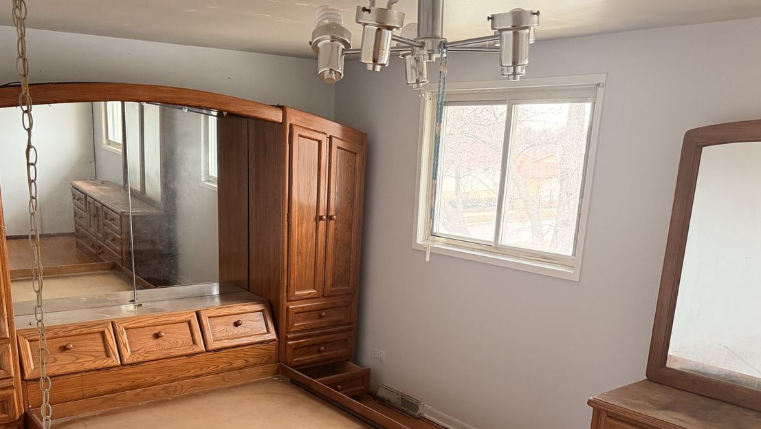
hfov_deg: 58.0
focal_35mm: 34
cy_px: 358
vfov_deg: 33.4
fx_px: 686
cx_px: 351
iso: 640
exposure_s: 1/60
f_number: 1.78
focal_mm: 6.76
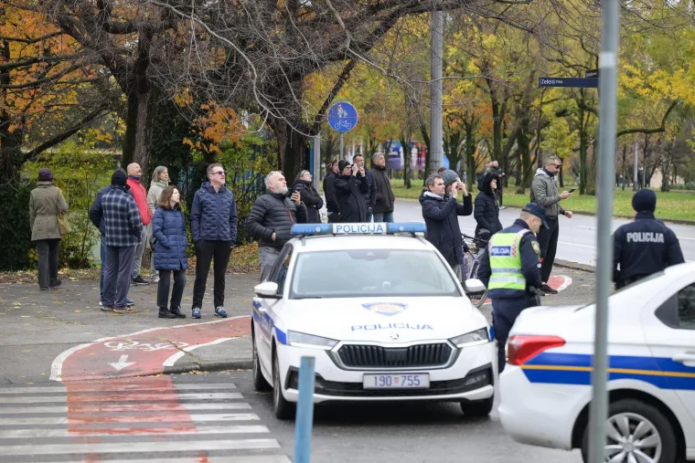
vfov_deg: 11.0
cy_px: 232
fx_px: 2413
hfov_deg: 16.4
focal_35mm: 125
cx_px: 348
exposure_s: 1/640
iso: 500
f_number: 4
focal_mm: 125
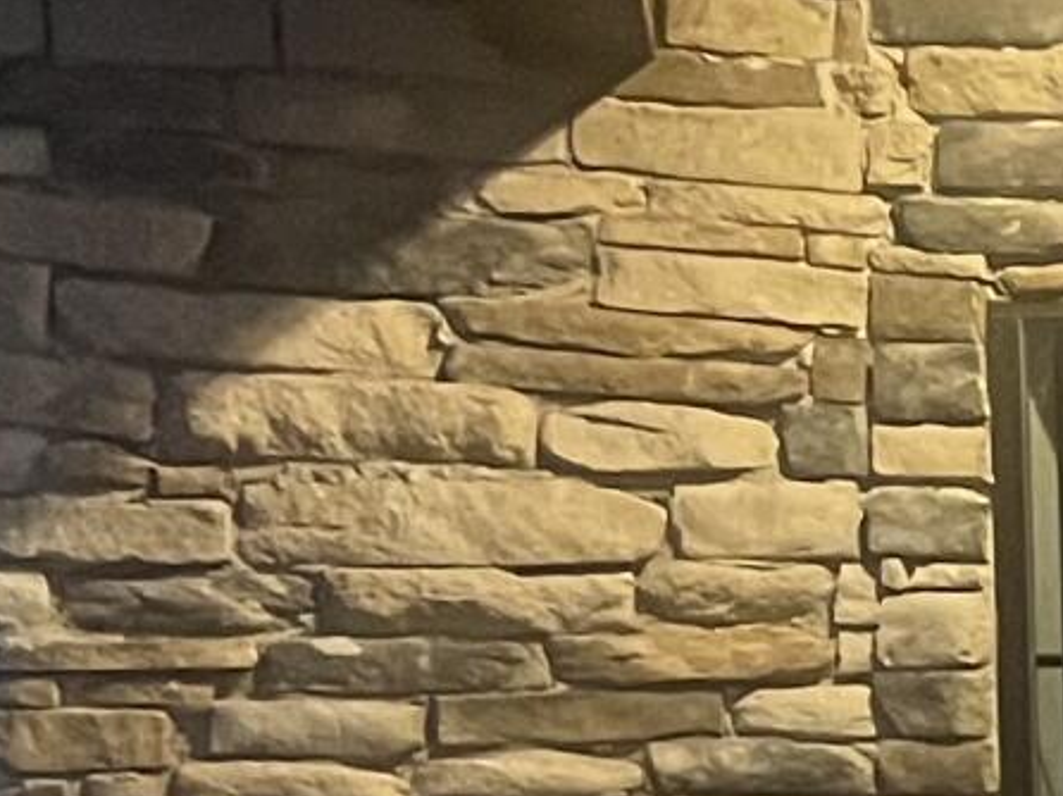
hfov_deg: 9.4
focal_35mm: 175
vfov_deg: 8.3
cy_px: 1189
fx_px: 5371
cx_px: 2974
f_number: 1.5
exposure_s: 1/50
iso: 500
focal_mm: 5.7
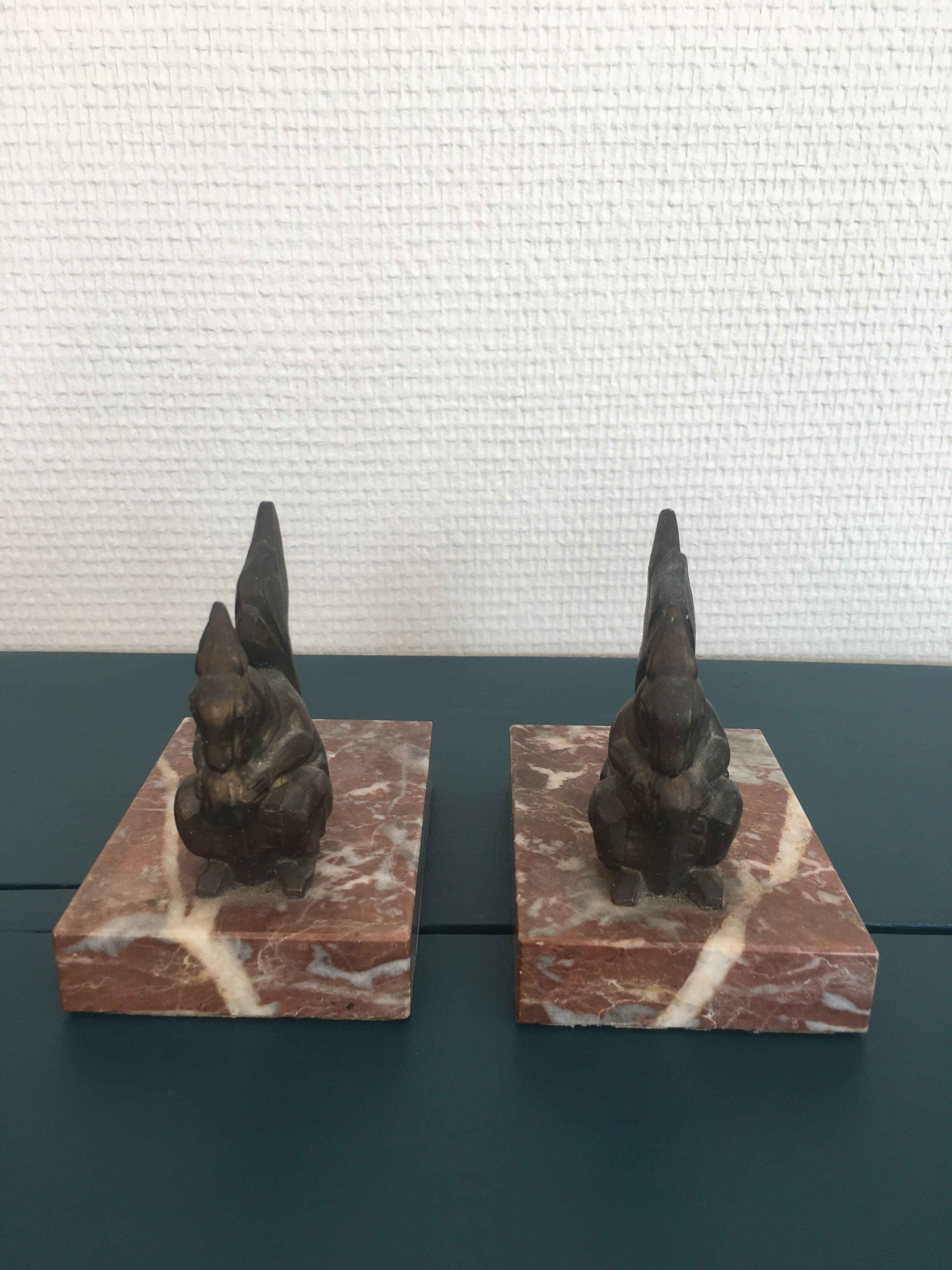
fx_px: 1063
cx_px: 476
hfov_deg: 48.2
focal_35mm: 29
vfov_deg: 61.7
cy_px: 635
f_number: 2.2
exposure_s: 1/100
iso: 32
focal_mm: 4.15
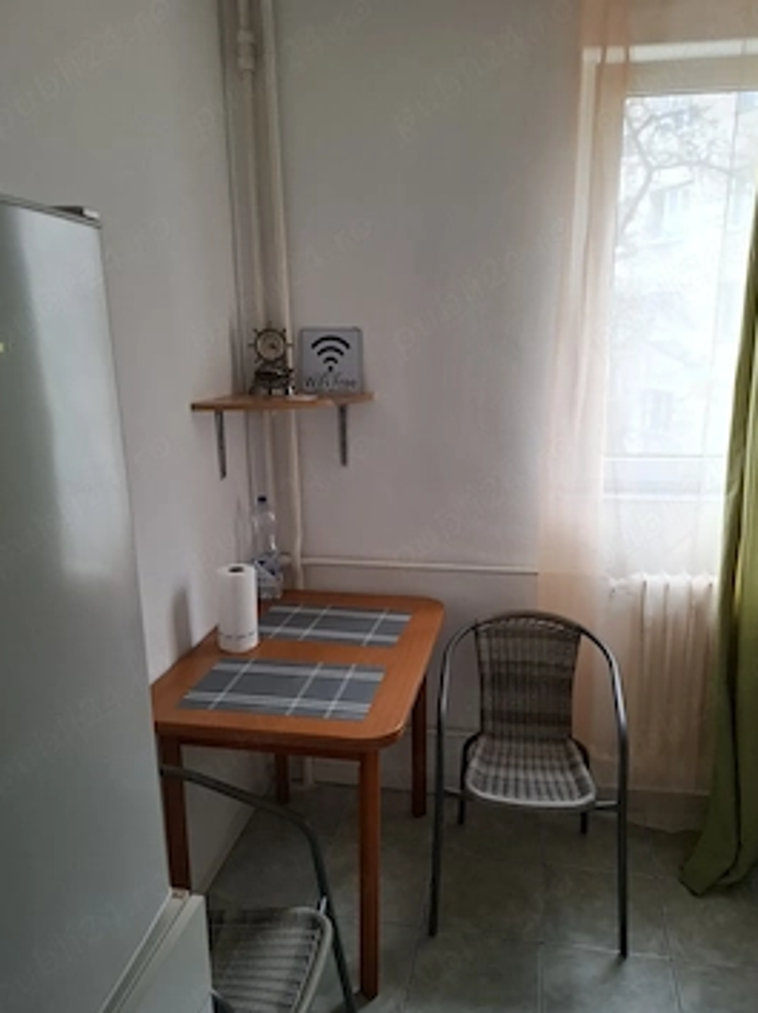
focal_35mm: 26
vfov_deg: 67.2
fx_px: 760
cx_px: 380
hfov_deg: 53.0
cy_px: 549
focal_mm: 5.54
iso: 100
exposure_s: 1/100
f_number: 1.8
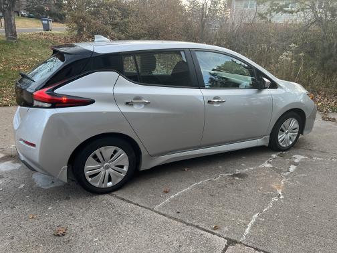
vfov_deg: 53.1
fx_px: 253
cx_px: 168
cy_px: 126
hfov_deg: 67.3
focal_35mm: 26
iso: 50
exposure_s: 1/122
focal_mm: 5.1
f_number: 1.6
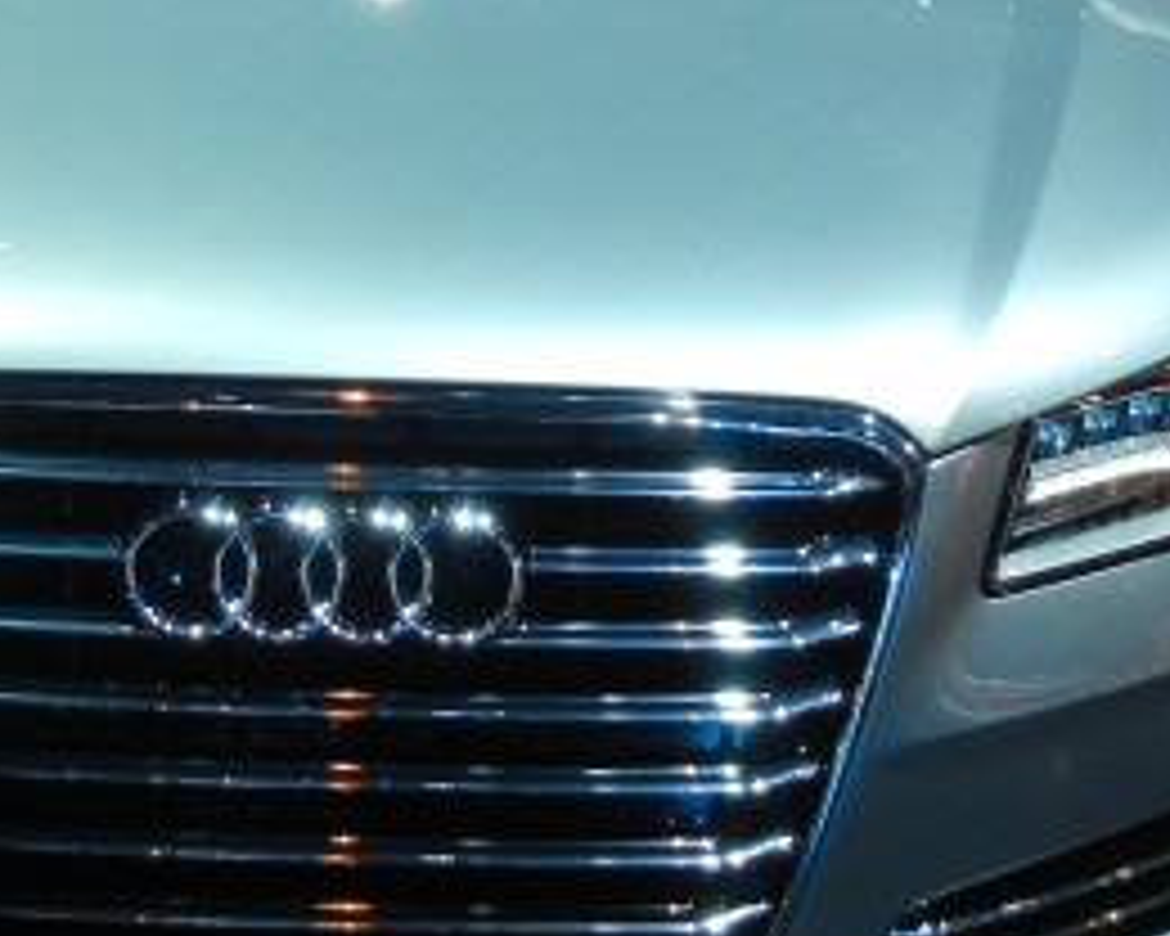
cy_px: 117
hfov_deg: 21.3
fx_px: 3116
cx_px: 612
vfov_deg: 16.9
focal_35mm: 90
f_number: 3.5
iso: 289
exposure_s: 1/60
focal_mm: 5.4
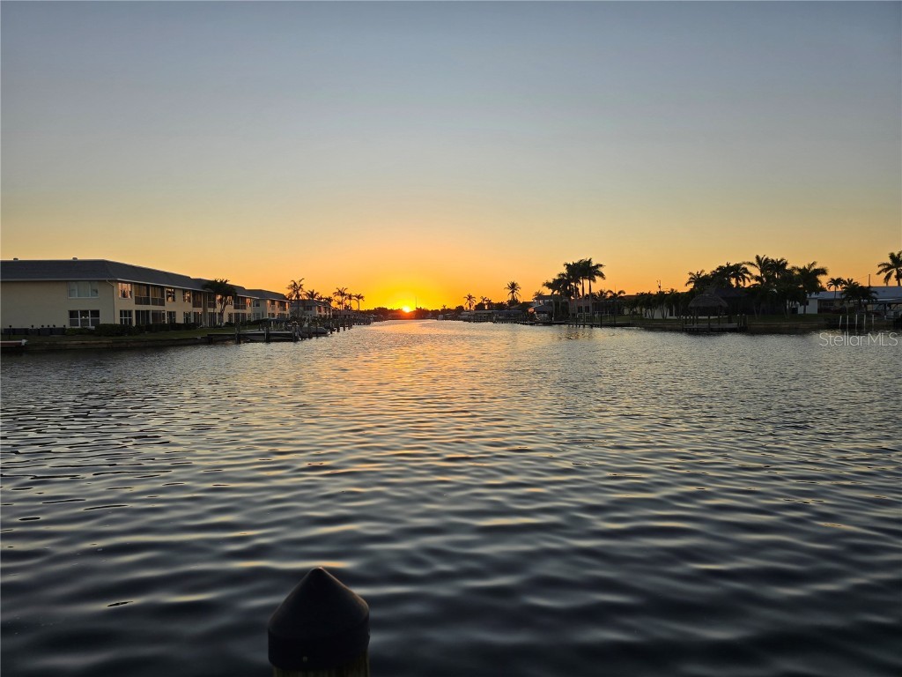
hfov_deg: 73.9
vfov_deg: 58.9
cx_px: 451
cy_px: 338
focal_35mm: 23
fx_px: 599
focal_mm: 6.3
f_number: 1.7
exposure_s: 1/303
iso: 12
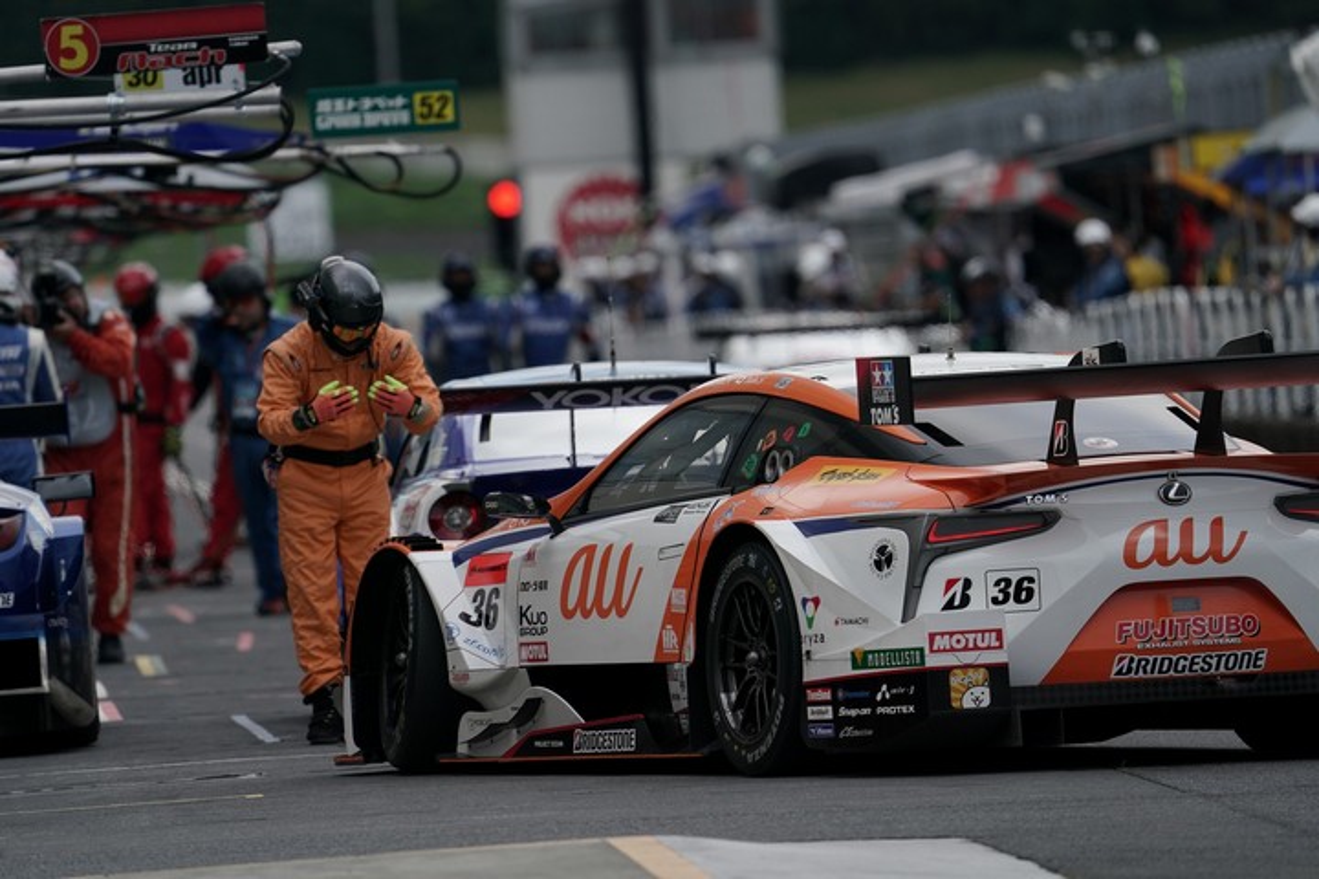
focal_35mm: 600
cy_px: 440
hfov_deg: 3.4
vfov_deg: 2.3
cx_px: 660
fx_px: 21982
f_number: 7.1
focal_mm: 600
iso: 200
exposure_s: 1/400
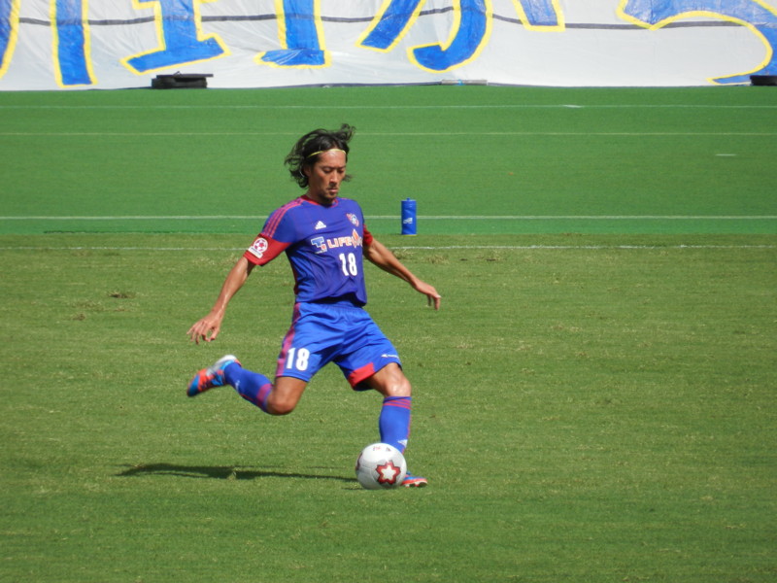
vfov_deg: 1.8
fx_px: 18181
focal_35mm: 810
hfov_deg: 2.4
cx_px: 388
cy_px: 292
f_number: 5.7
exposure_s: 1/500
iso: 160
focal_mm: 144
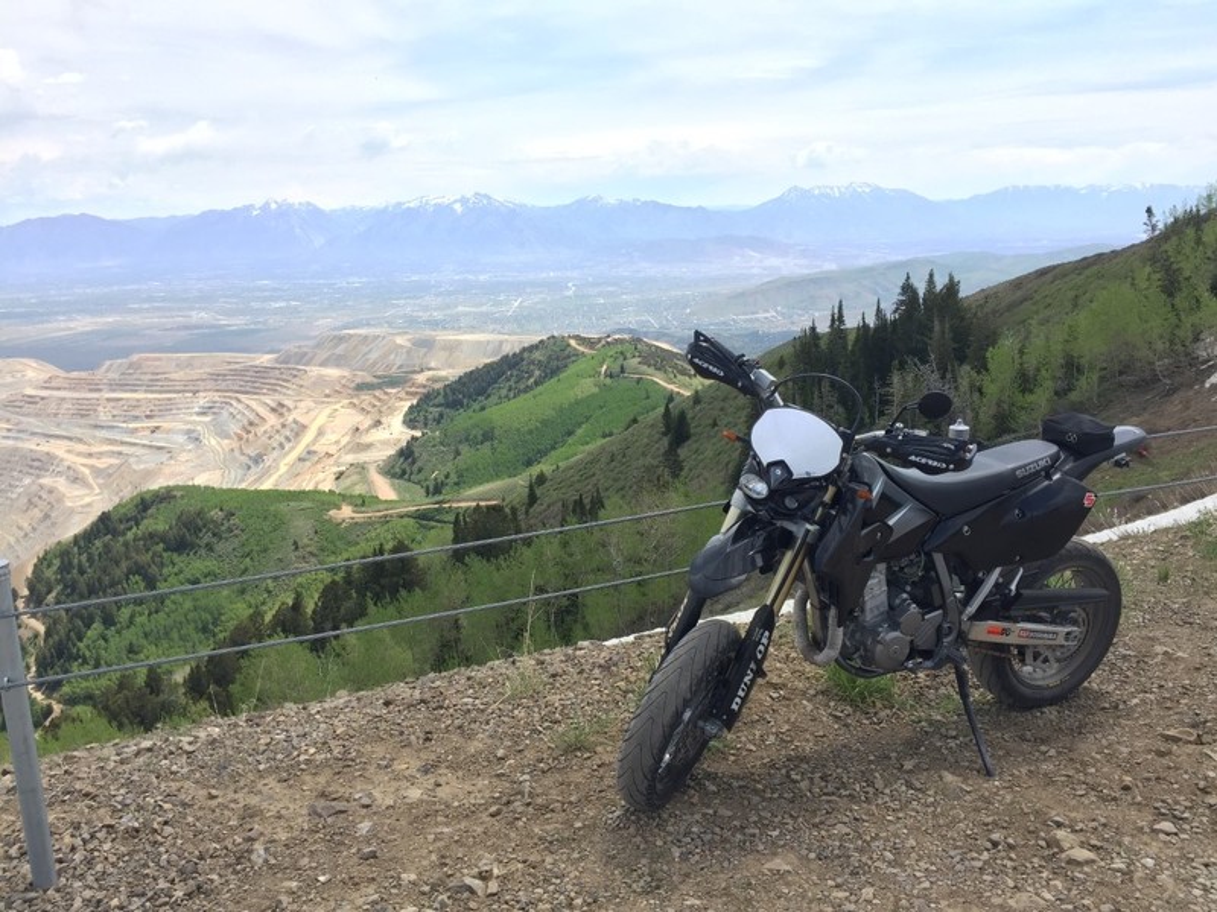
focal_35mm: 29
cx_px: 608
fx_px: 1020
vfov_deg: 48.2
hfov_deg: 61.7
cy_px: 456
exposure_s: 1/898
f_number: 2.2
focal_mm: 4.15
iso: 32
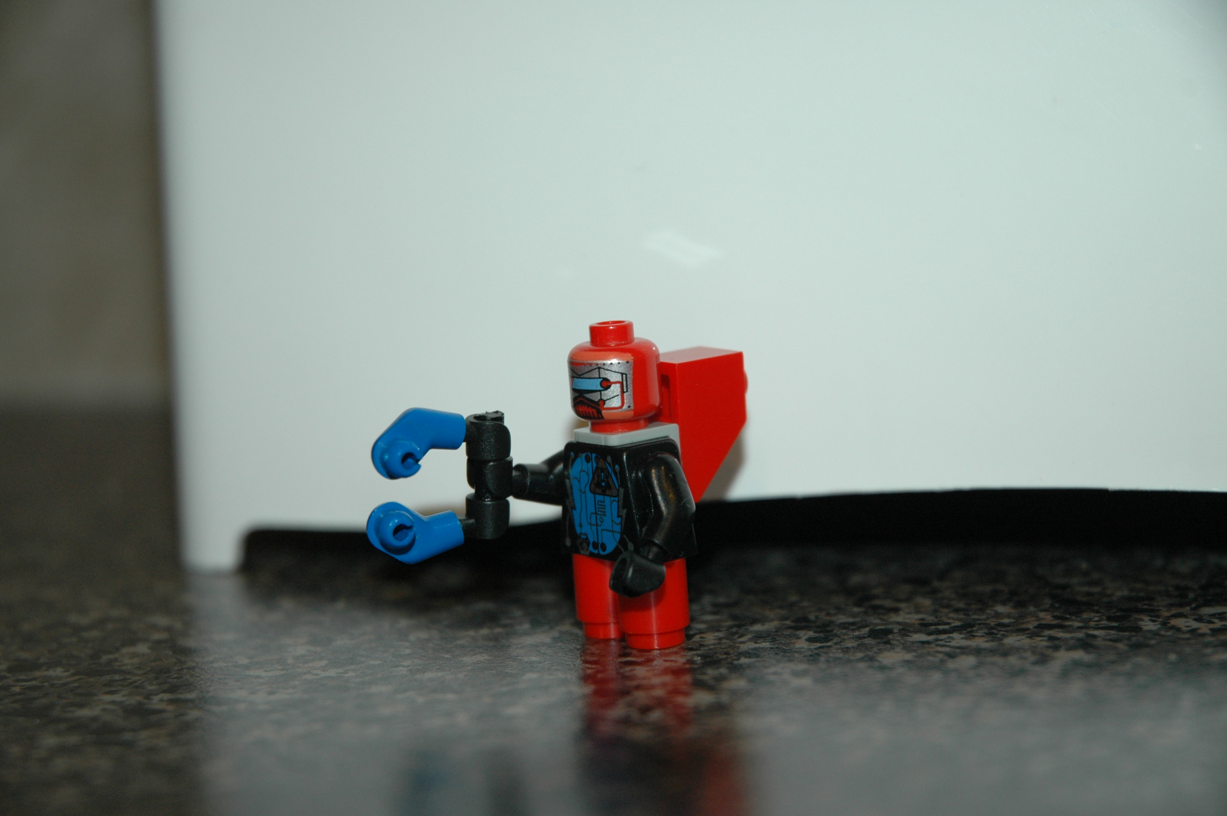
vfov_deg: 13.0
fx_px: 3576
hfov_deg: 19.5
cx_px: 614
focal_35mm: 105
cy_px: 408
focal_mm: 70
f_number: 4.5
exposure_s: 1/60
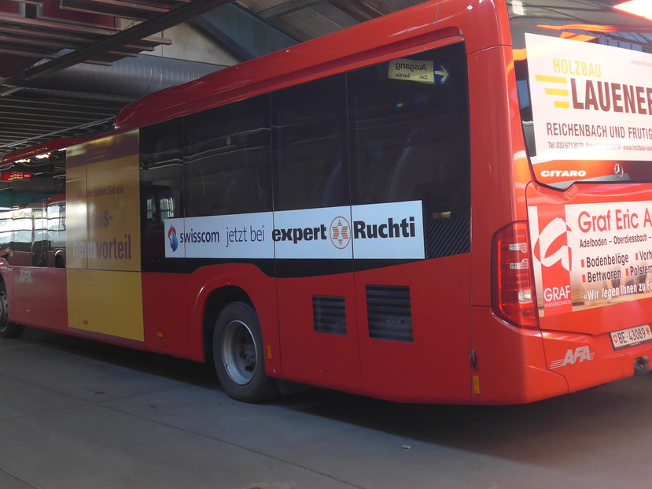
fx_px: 791
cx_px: 298
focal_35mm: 42
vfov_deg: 33.8
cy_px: 142
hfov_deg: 44.8
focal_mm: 6
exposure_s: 1/60
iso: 200
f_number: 2
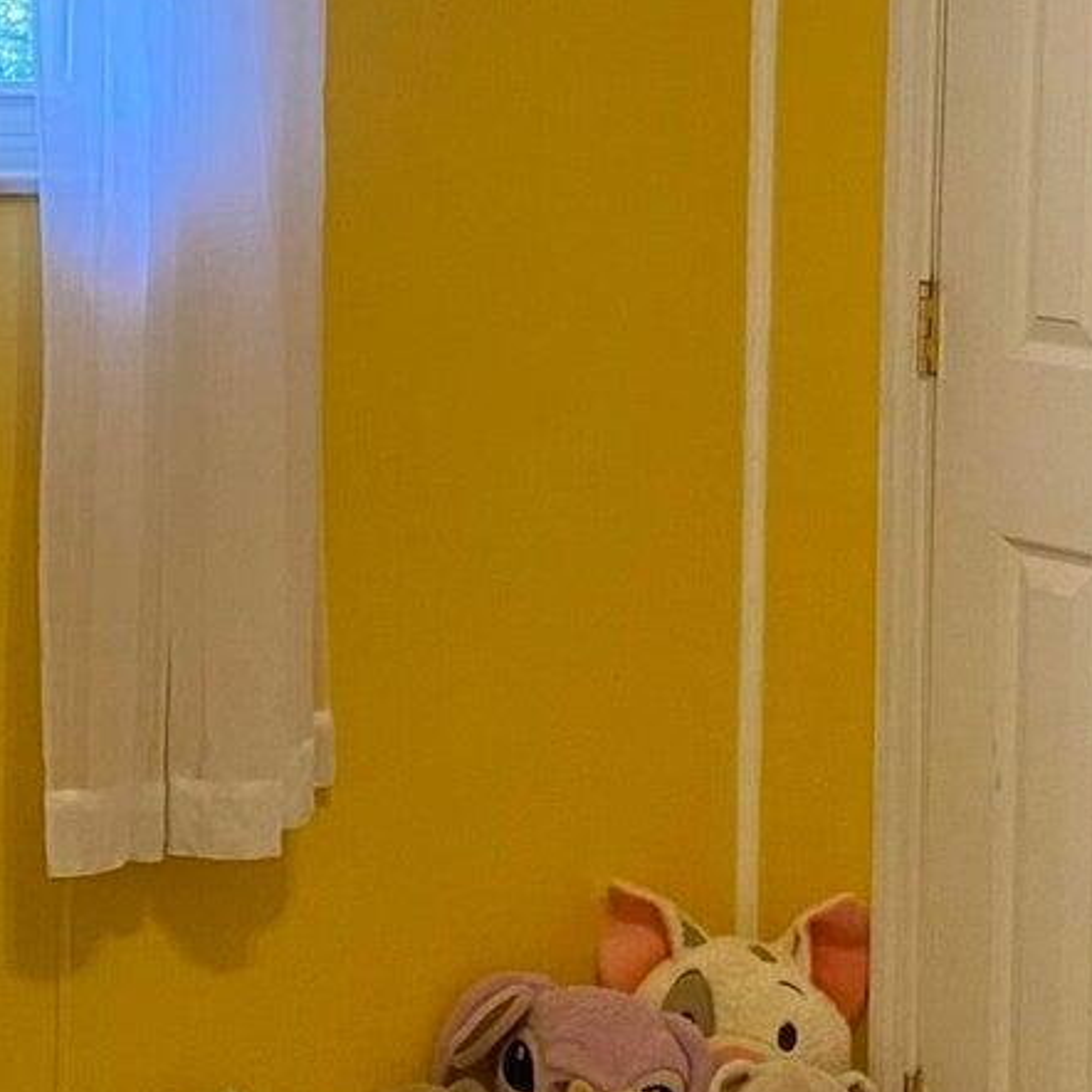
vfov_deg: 15.6
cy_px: 173
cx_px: 359
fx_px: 3962
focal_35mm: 111
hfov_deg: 15.7
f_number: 1.8
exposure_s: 1/60
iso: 160
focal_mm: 4.25
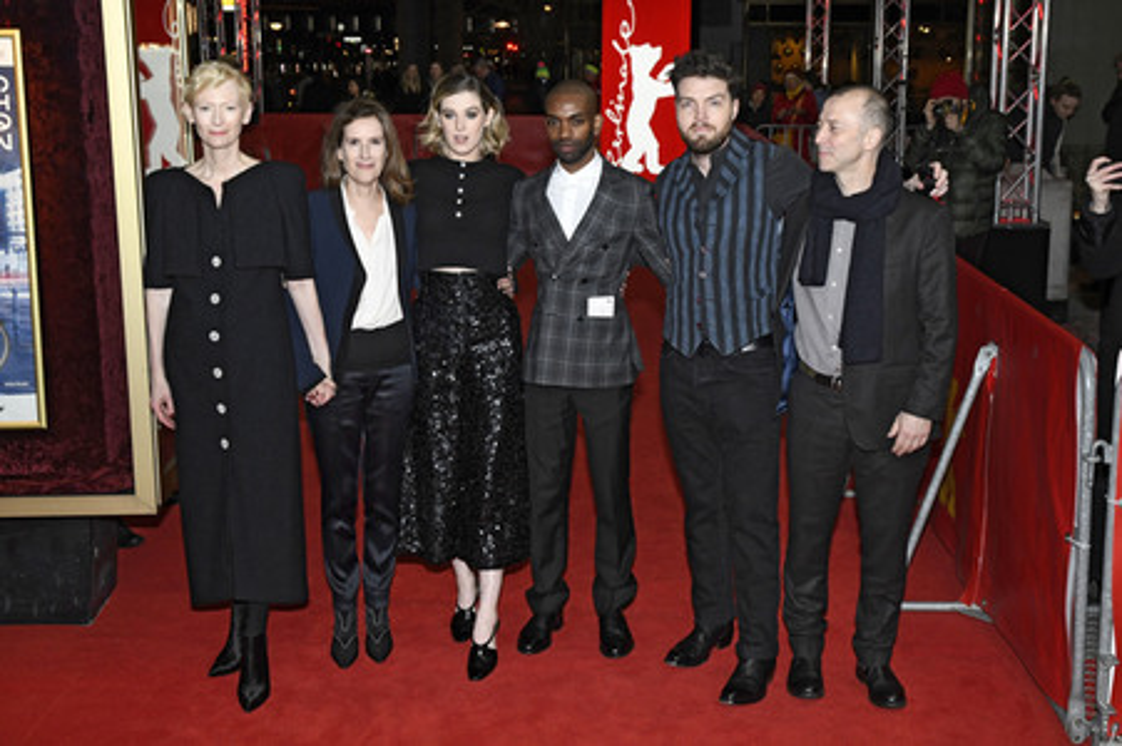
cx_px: 561
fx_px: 1215
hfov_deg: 49.6
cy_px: 373
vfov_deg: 34.2
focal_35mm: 39
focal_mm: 26
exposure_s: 1/200
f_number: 6.3
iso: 1600
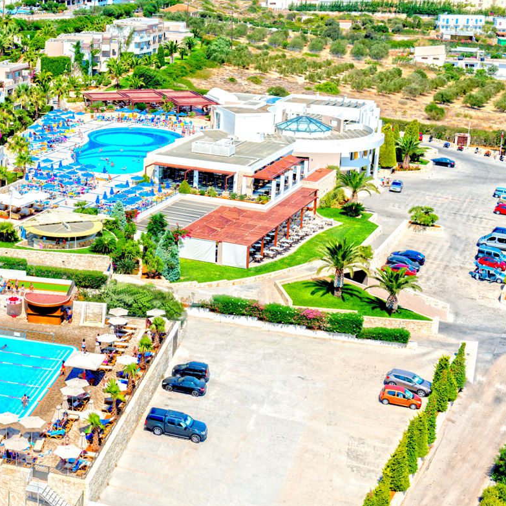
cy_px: 187
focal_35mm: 59
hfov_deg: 27.6
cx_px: 13
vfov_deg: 29.0
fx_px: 976
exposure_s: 1/1250
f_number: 5.6
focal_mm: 34
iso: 125
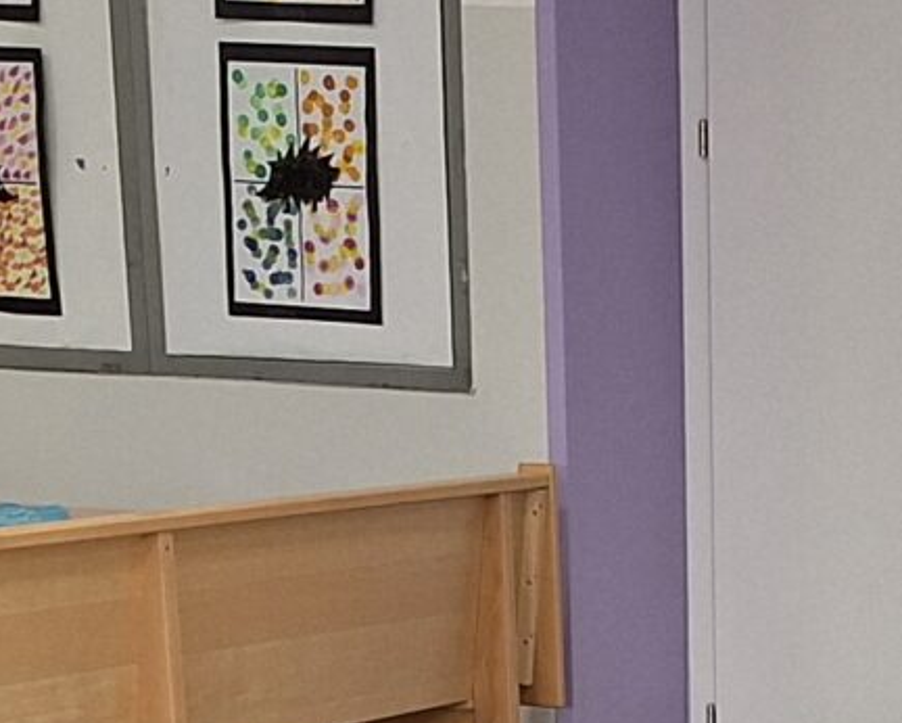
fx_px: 3552
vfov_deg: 10.0
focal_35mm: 133
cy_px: 1820
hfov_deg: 14.2
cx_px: 983
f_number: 1.8
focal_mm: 5.54
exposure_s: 1/50
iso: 64
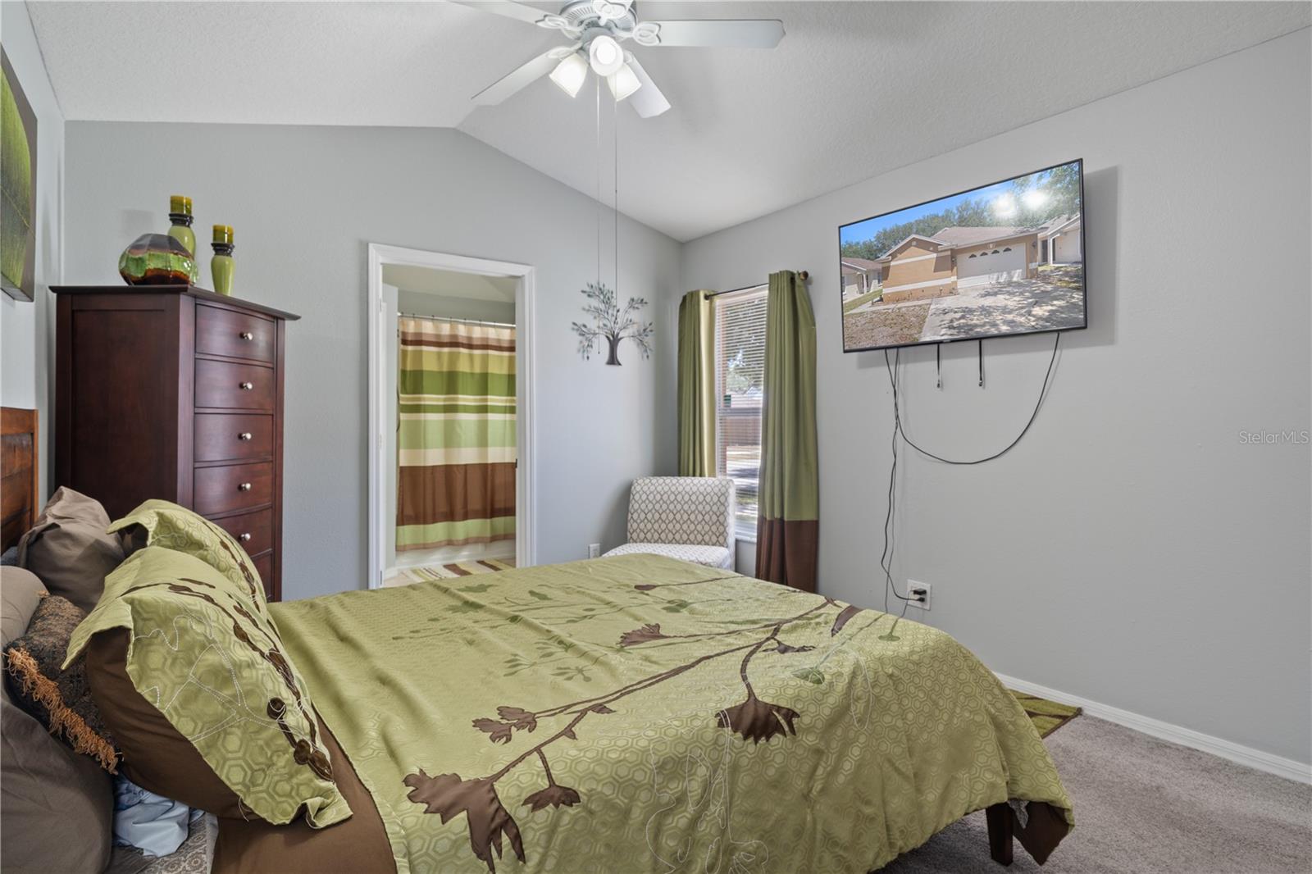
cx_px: 656
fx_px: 656
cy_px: 437
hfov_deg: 90.0
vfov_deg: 67.4
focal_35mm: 18
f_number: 9
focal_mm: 18
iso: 320
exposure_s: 3.2
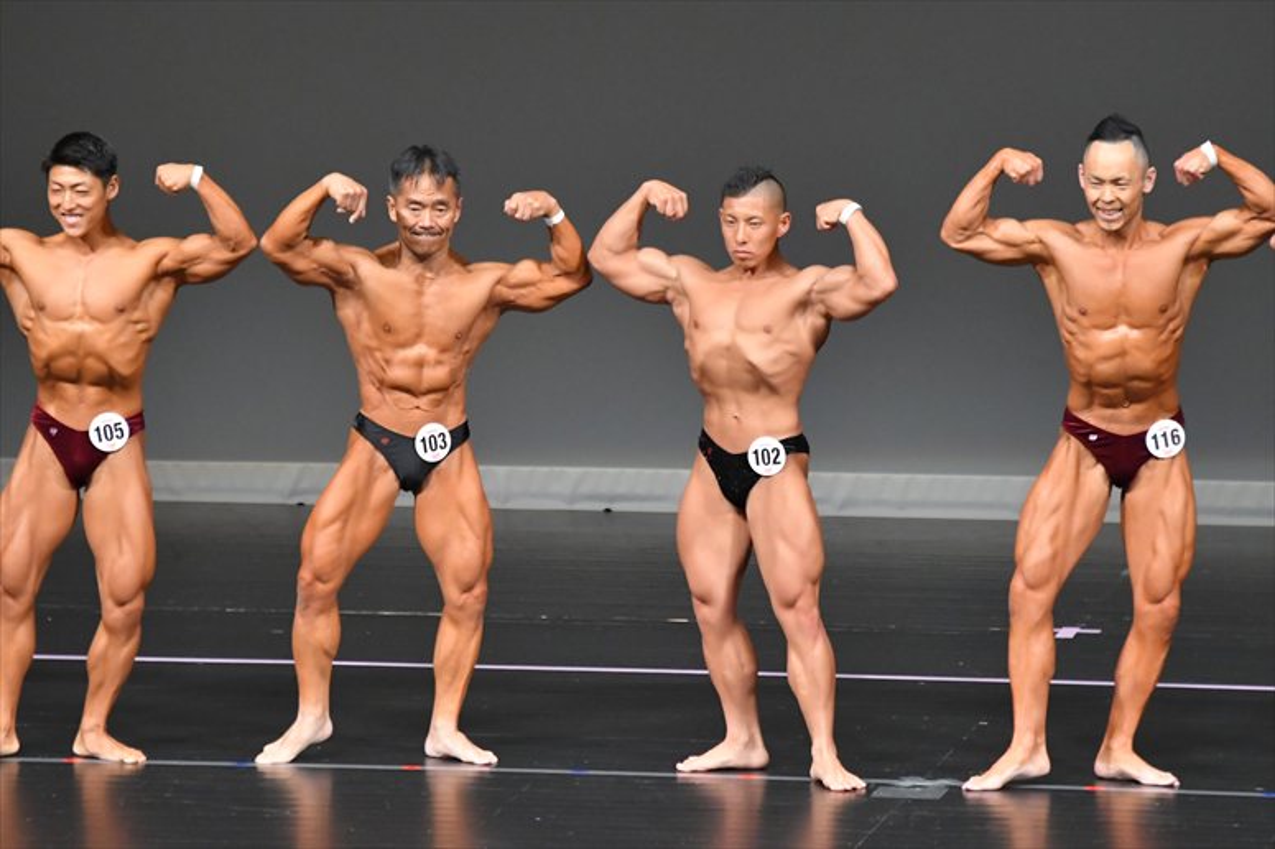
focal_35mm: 315
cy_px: 424
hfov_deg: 6.5
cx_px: 638
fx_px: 11151
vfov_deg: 4.4
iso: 5000
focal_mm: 210
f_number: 5.6
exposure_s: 1/400
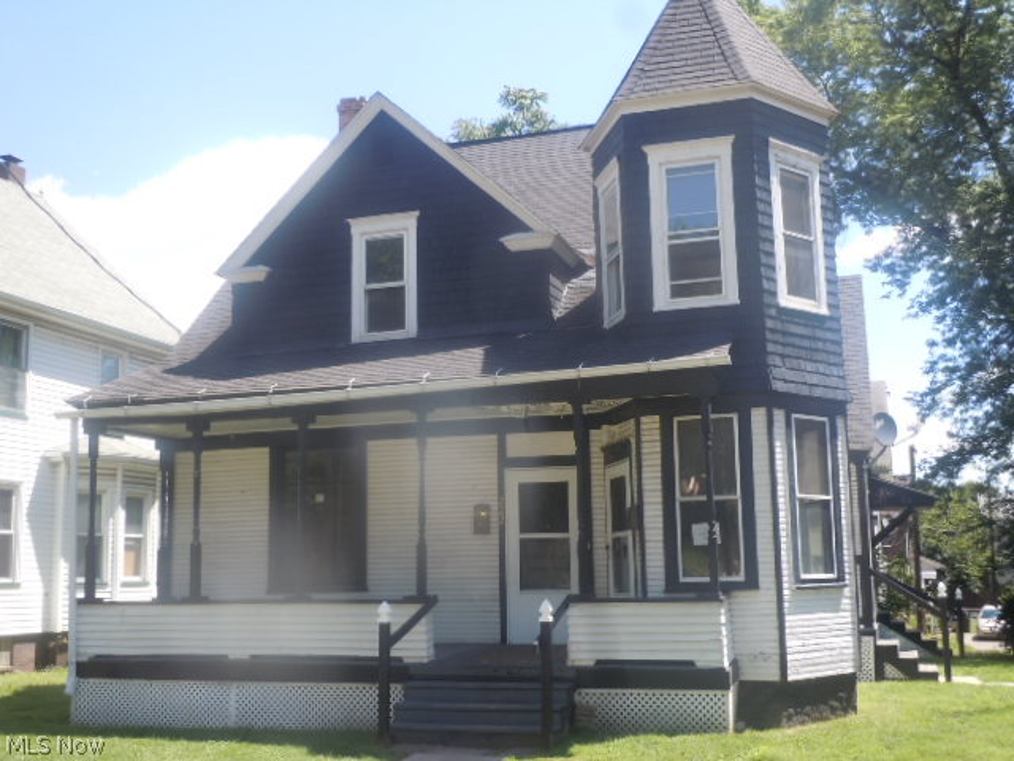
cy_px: 380
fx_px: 1142
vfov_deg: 36.8
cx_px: 507
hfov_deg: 47.9
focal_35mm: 39
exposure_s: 1/200
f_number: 4.3
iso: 100
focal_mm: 6.9
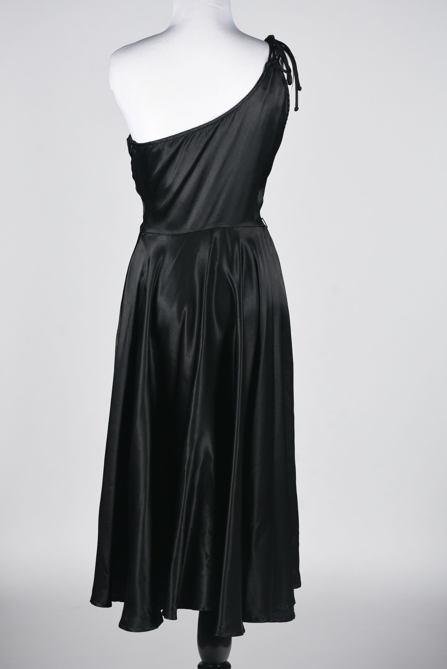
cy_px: 334
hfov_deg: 13.8
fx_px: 1840
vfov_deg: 20.6
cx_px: 224
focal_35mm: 99
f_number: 10
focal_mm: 66
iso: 200
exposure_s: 1/125
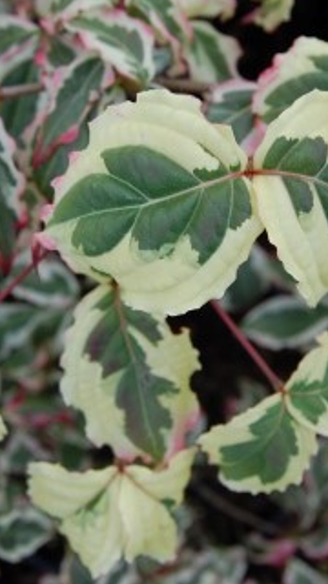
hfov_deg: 14.2
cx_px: 166
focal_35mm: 85
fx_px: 1314
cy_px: 188
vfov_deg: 24.9
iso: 200
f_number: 6.3
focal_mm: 24
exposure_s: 1/160
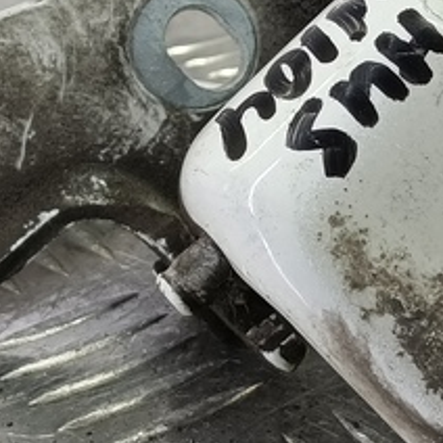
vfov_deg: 17.7
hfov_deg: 17.4
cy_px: 205
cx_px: 430
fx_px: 1419
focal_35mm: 98
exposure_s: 1/50
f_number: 1.6
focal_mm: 4.11
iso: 136
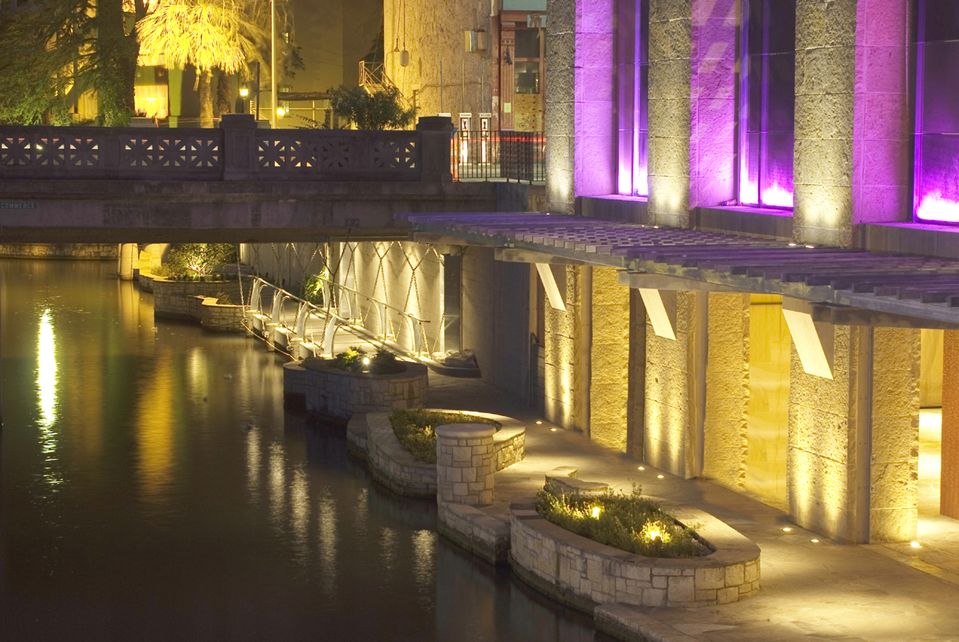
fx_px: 2200
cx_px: 480
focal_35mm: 82
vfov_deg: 16.6
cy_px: 321
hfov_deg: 24.6
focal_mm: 55
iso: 100
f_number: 9
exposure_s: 10
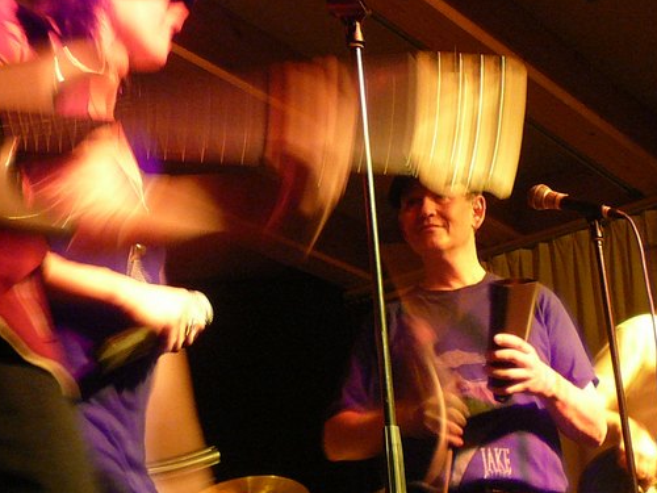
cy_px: 166
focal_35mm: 70
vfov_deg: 20.9
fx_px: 1329
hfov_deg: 27.7
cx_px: 246
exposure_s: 1/8
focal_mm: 5.2
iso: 200
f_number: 2.8
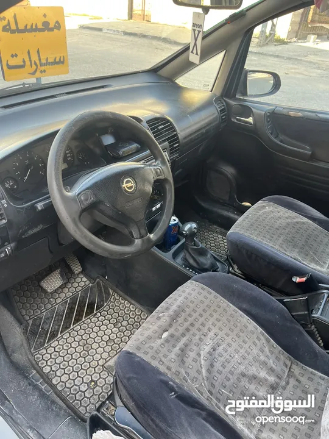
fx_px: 329
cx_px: 164
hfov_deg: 53.1
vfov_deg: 67.3
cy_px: 220
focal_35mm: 26
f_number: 1.6
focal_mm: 5.1
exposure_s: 1/121
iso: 64
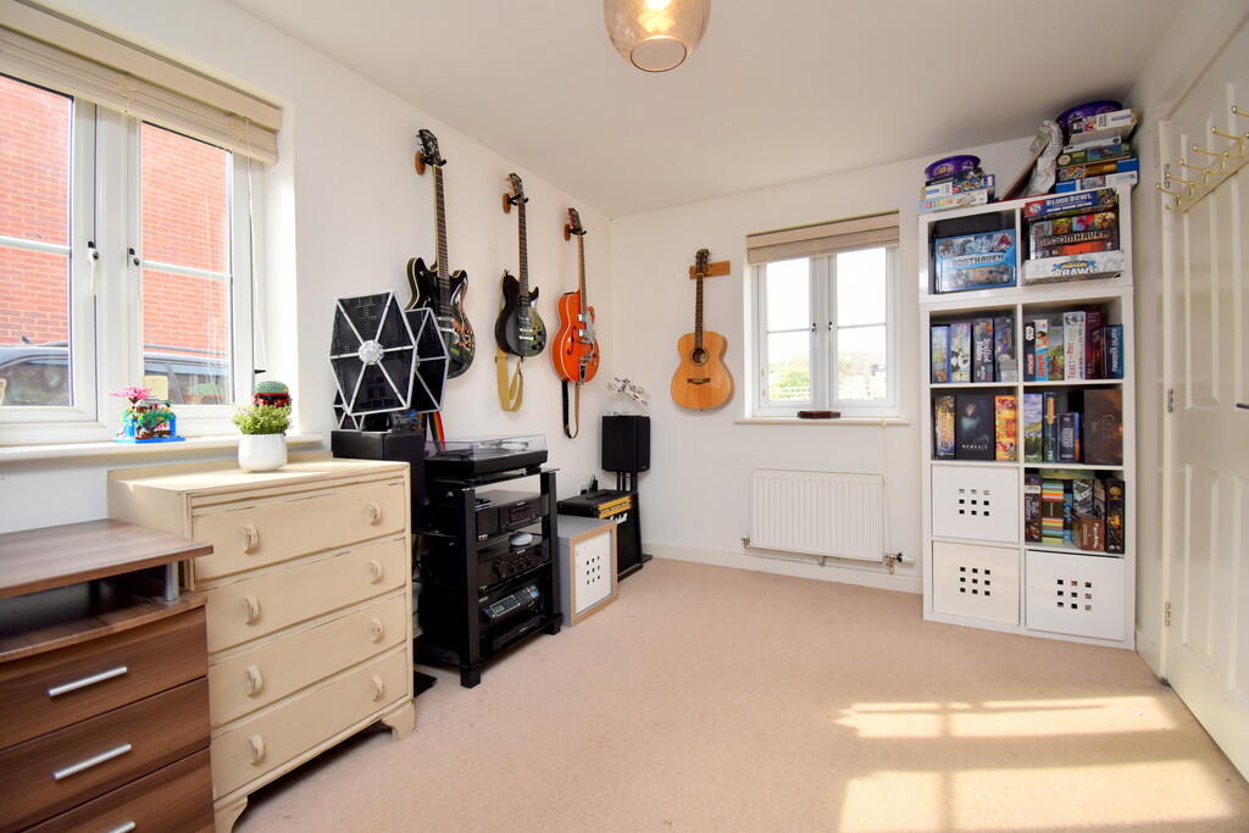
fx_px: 520
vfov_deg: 77.3
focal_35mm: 15
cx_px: 624
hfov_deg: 100.4
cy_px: 416
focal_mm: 10
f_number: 5
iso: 500
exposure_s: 1/200
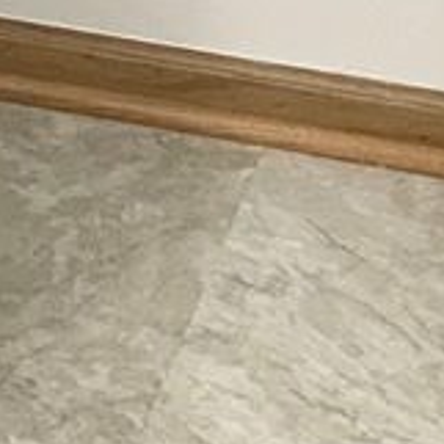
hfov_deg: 7.2
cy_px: -480
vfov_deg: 7.3
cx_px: -629
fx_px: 3323
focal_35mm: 229
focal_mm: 3
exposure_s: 1/60
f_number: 1.8
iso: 40
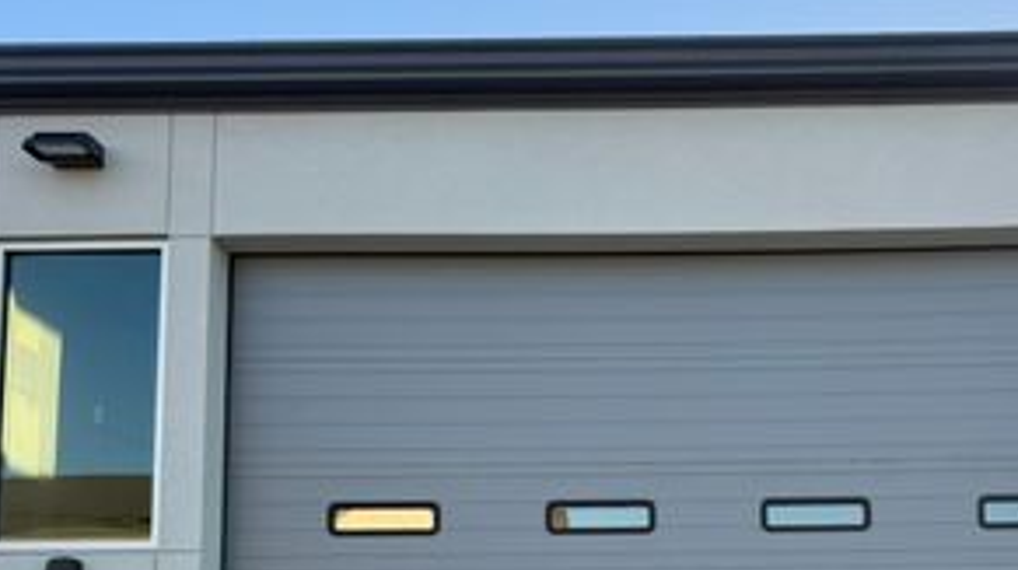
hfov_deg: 44.8
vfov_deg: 25.1
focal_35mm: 45
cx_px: 689
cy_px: 575
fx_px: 1213
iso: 100
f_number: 1.78
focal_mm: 6.76
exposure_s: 1/1192
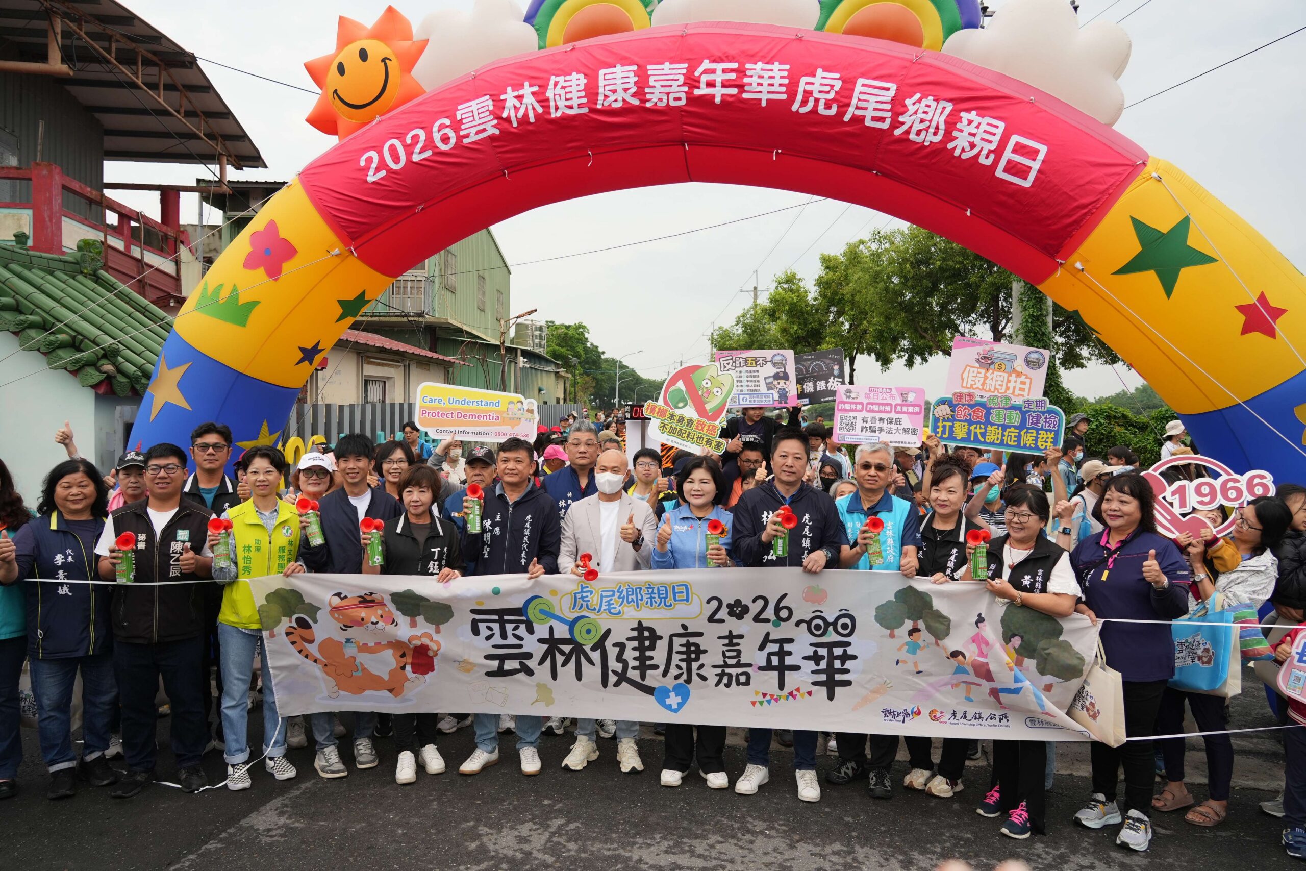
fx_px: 871
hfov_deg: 73.7
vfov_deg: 53.1
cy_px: 436
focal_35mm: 24
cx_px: 653
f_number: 4.5
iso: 400
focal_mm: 24
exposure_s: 1/320
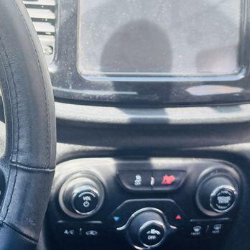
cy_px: 65
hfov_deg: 18.8
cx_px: -56
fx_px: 711
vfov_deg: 19.8
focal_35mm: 87
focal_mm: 6.76
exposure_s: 1/544
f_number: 1.78
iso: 80
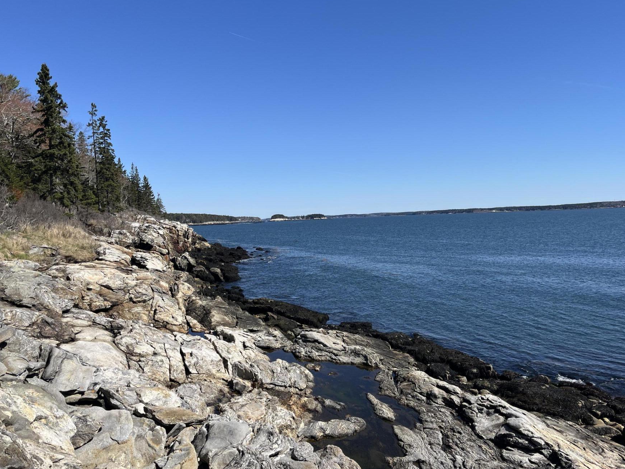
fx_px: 542
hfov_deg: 59.9
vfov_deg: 46.7
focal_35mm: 30
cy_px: 266
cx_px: 330
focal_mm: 5.1
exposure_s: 1/4310
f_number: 1.6
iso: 50
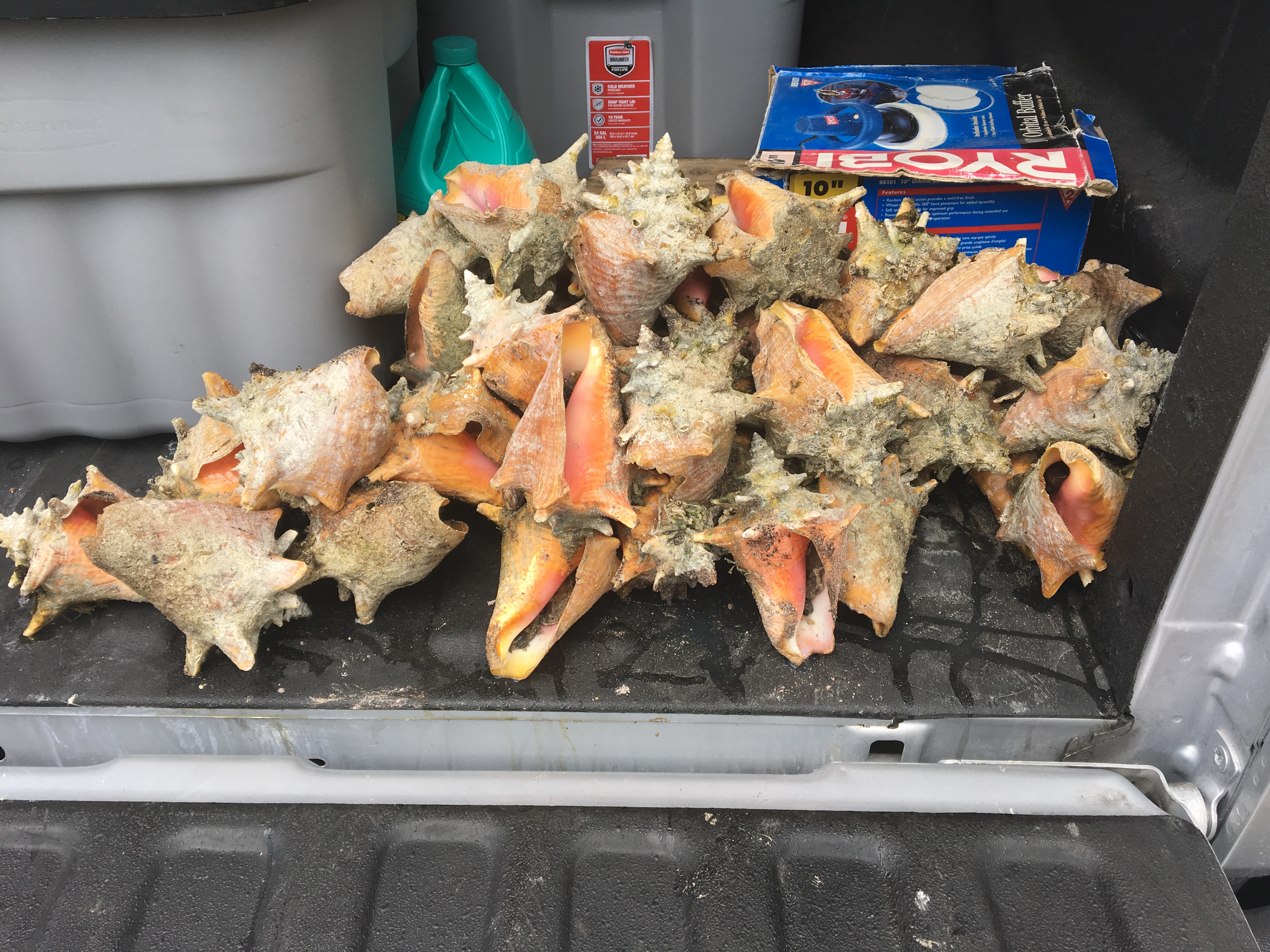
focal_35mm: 29
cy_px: 476
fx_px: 1064
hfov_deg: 61.7
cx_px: 635
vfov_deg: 48.2
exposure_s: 1/261
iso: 25
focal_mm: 4.15
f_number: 2.2
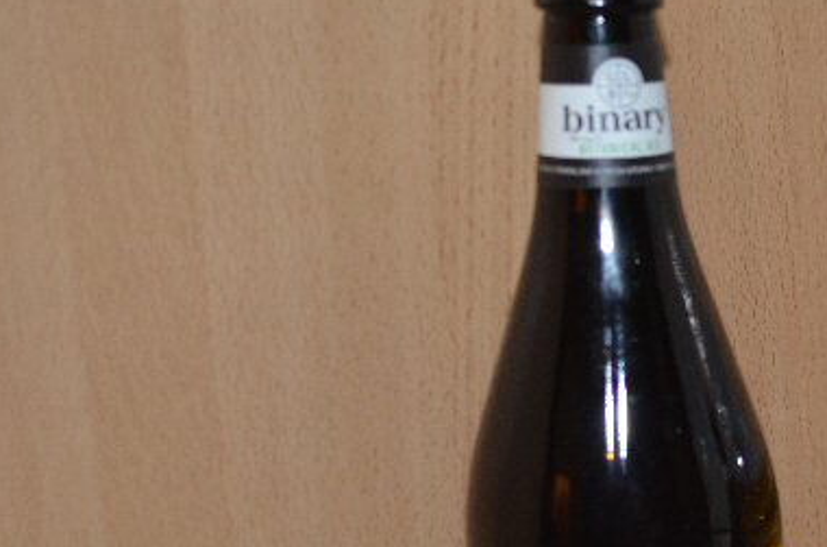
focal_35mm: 79
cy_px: 521
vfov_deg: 16.9
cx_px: 890
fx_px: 1810
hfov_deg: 24.2
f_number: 3.8
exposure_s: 1/60
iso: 1000
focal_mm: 20
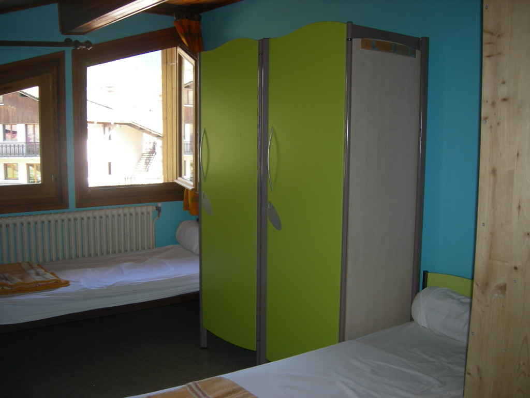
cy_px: 199
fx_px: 551
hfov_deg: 51.4
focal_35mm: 36
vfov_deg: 39.7
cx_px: 265
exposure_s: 1/30
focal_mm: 7.5
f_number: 2.7
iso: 64
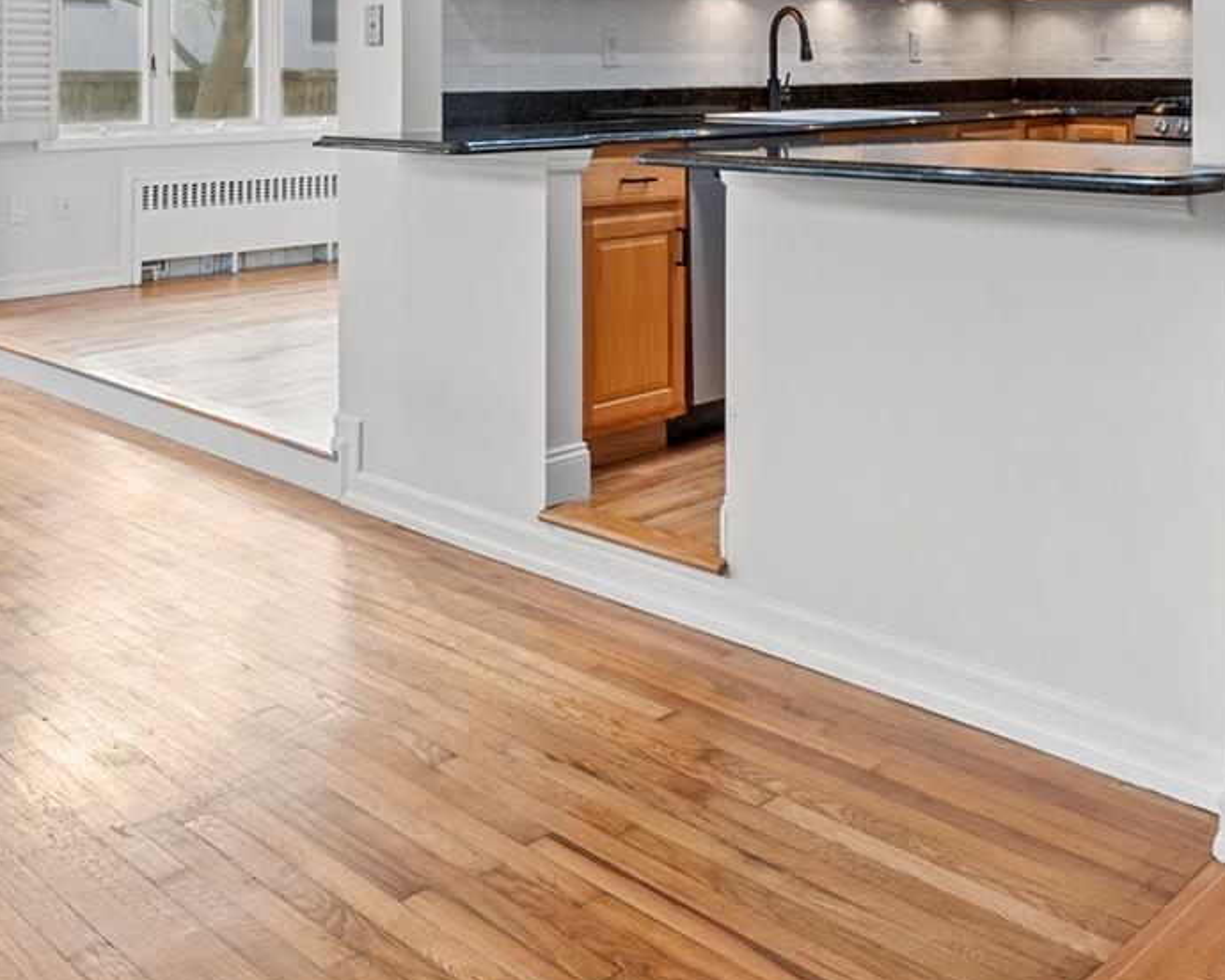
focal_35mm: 39
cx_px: 724
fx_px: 1414
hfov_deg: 46.6
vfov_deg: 35.5
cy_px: 58
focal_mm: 14
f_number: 10
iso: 250
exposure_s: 1/3
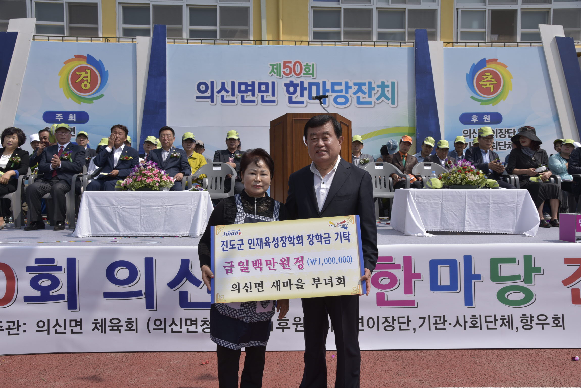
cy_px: 194
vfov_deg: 41.1
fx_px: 517
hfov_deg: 58.7
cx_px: 290
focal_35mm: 32
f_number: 9
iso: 64
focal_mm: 32
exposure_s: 1/200
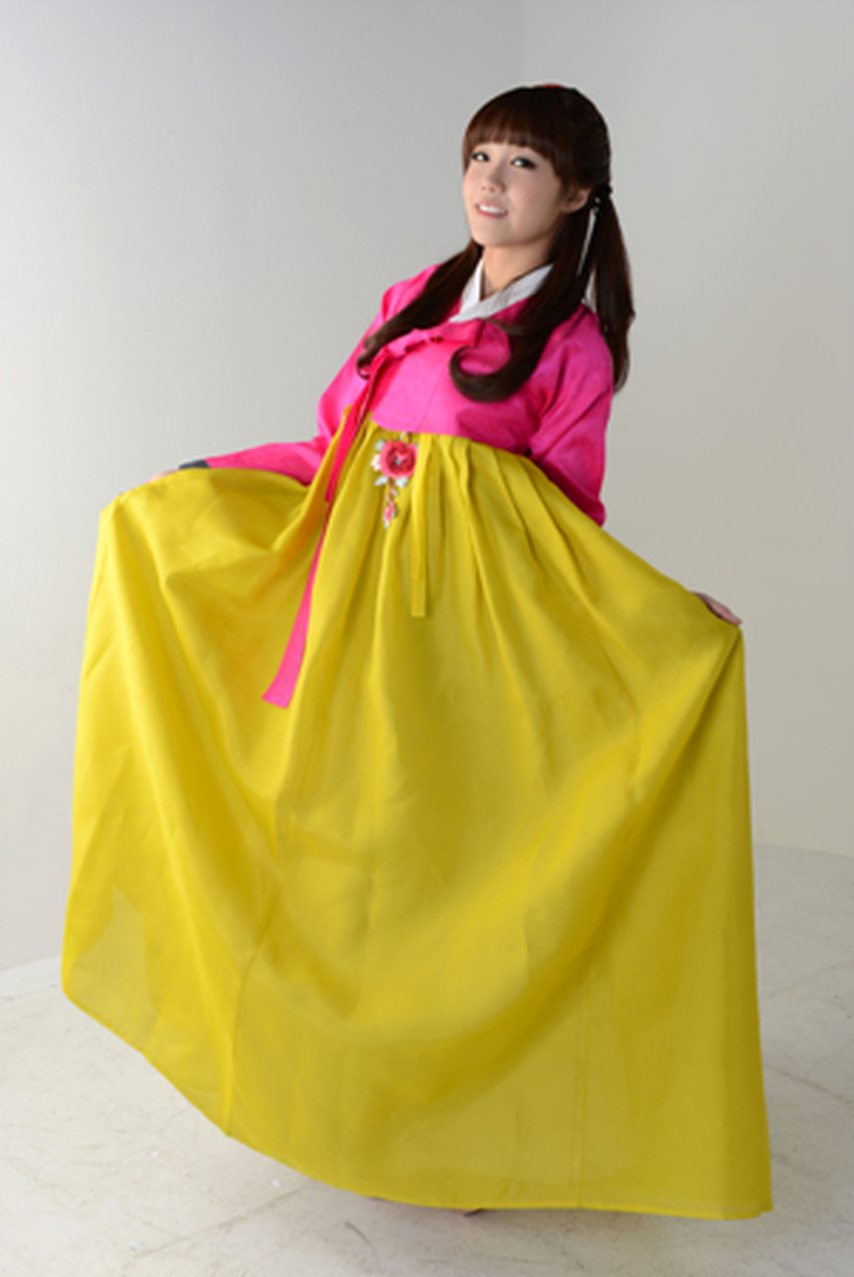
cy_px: 638
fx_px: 1491
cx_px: 427
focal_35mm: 42
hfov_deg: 32.0
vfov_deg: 46.4
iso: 100
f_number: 5.6
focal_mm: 42
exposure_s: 1/160
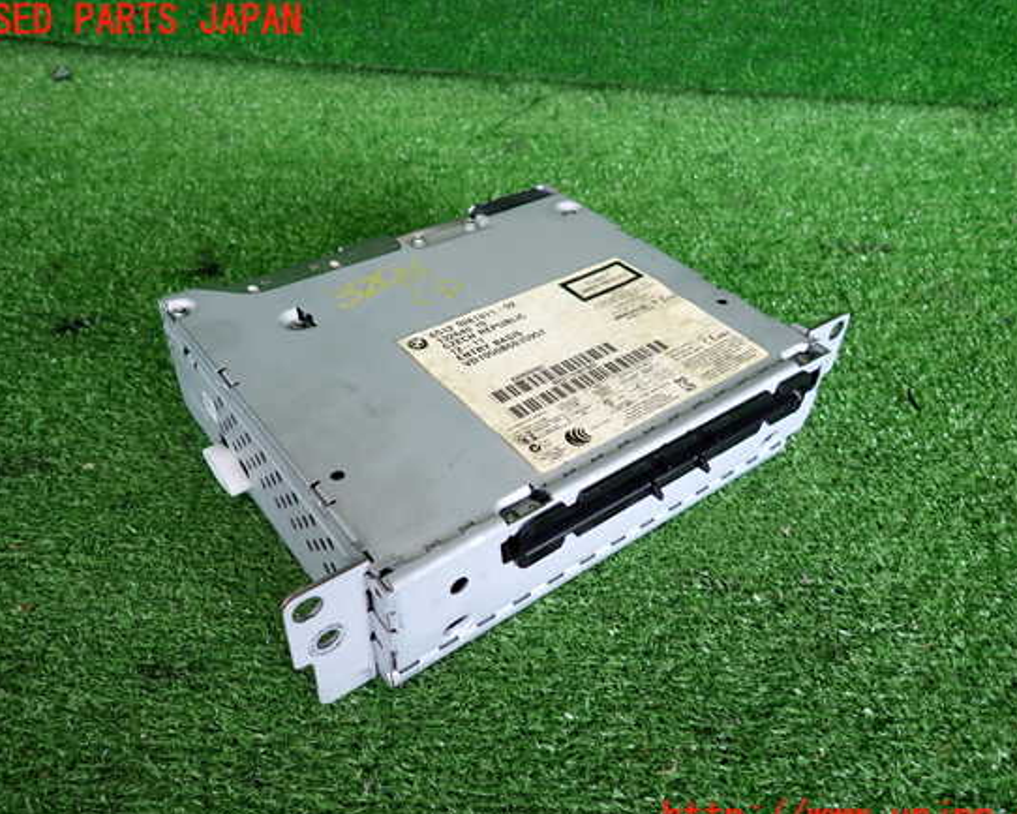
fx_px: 813
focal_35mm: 27
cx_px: 524
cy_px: 420
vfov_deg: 53.2
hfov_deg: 64.0
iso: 200
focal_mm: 4.5
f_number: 2
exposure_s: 1/125
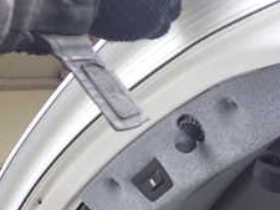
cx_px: 351
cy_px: 153
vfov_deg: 18.4
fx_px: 647
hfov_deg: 22.2
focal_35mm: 80
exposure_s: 1/60
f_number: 2.3
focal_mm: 5.4
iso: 125
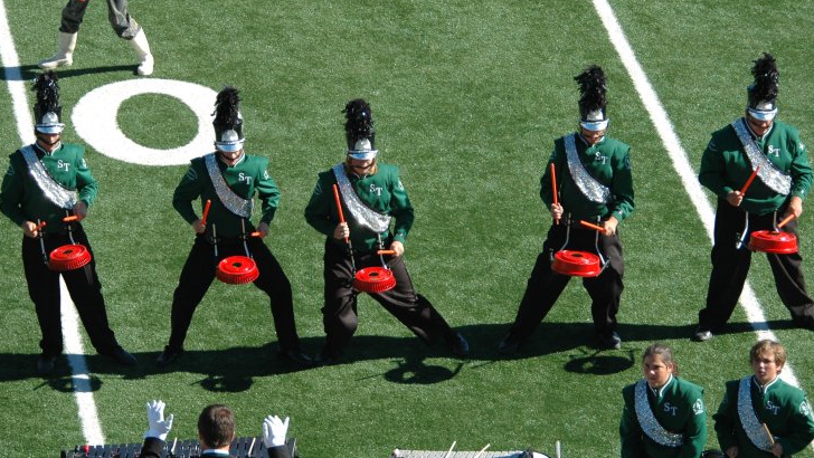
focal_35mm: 285
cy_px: 222
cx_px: 415
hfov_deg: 7.6
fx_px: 6144
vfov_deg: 4.3
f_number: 5.6
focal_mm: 165
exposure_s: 1/500
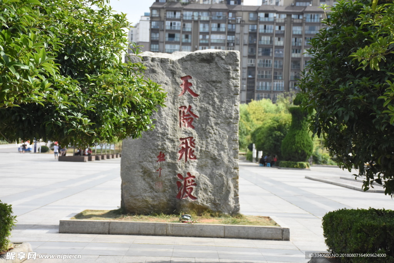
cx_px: 197
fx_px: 854
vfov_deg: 17.5
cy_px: 132
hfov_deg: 26.0
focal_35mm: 78
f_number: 5.6
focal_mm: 52
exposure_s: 1/5000
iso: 1600
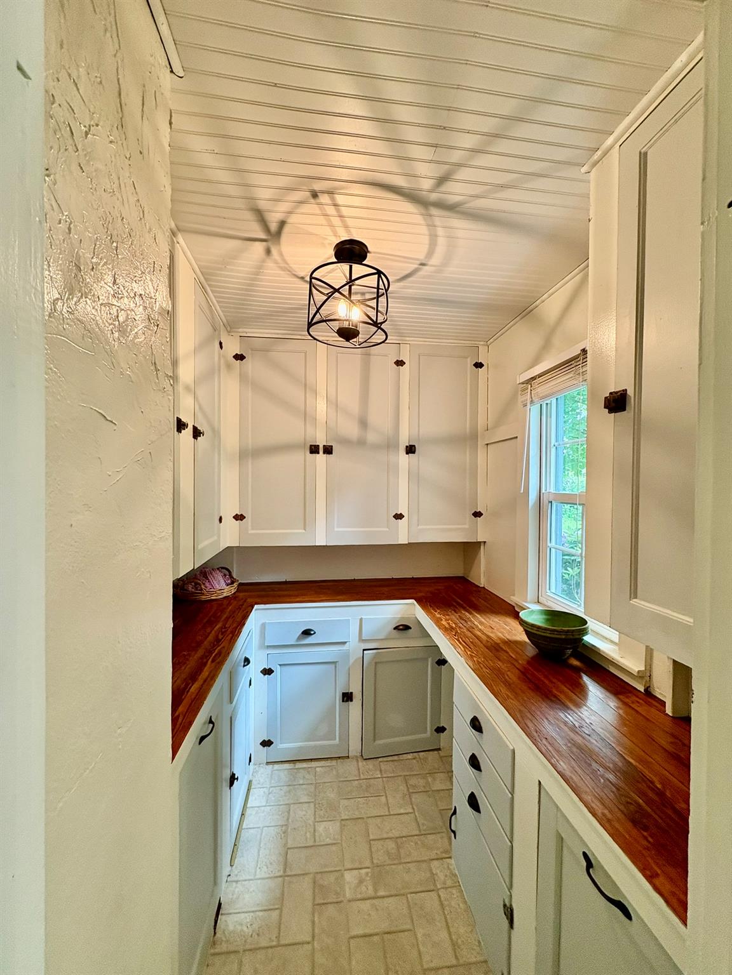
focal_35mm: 14
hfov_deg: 85.7
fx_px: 395
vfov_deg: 102.1
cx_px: 366
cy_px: 488
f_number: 2.2
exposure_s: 1/60
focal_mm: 2.22
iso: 200
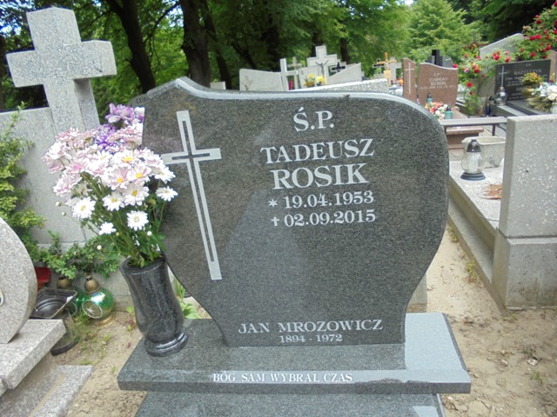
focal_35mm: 26
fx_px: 418
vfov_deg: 53.1
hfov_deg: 67.3
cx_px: 278
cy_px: 208
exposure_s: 1/125
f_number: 3.5
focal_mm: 4.6
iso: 100
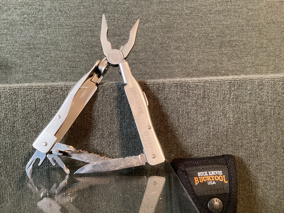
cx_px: 142
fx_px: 254
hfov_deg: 58.3
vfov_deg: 45.4
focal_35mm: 31
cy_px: 106
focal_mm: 3.3
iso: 400
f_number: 2.4
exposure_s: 1/40
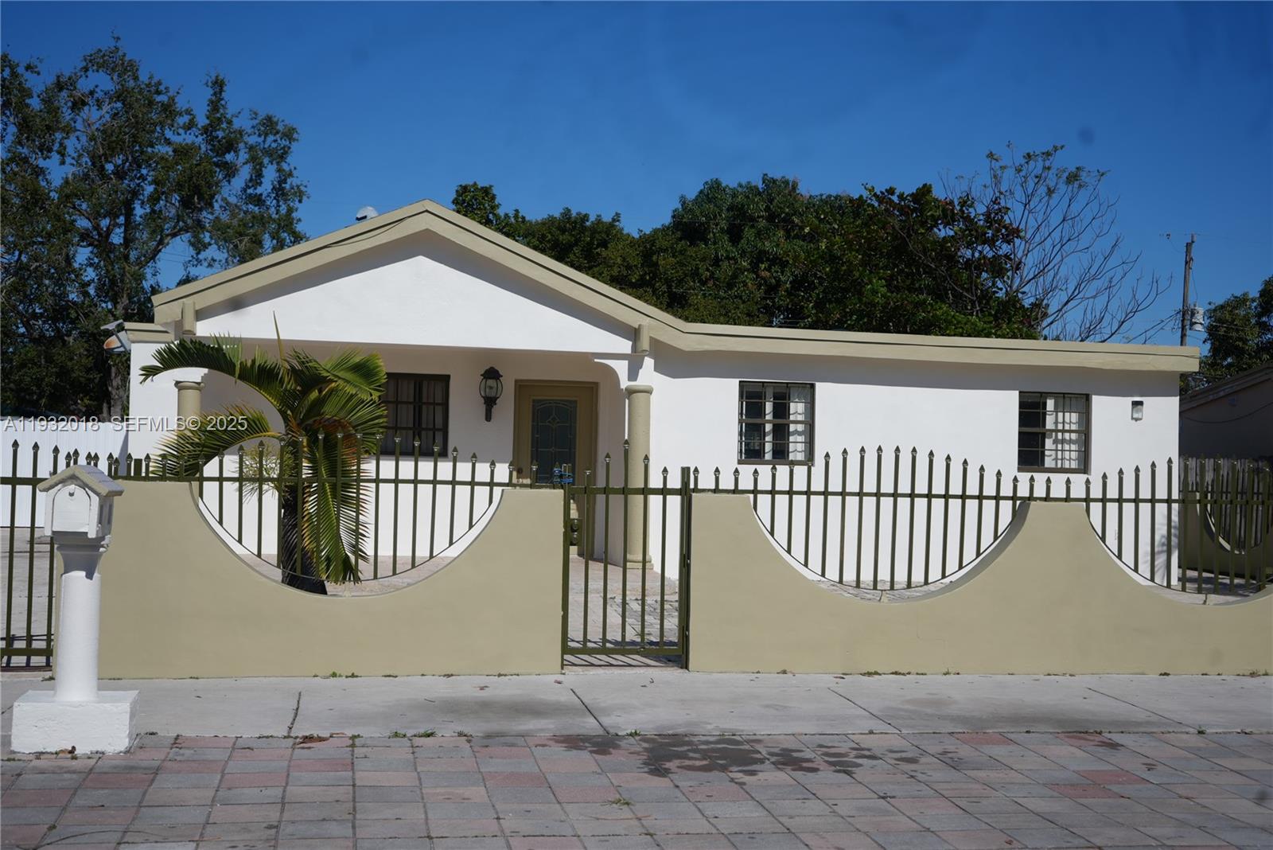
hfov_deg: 46.4
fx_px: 1486
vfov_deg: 31.9
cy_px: 425
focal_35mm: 42
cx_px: 636
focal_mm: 42
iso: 80
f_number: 5.6
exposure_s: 1/1500
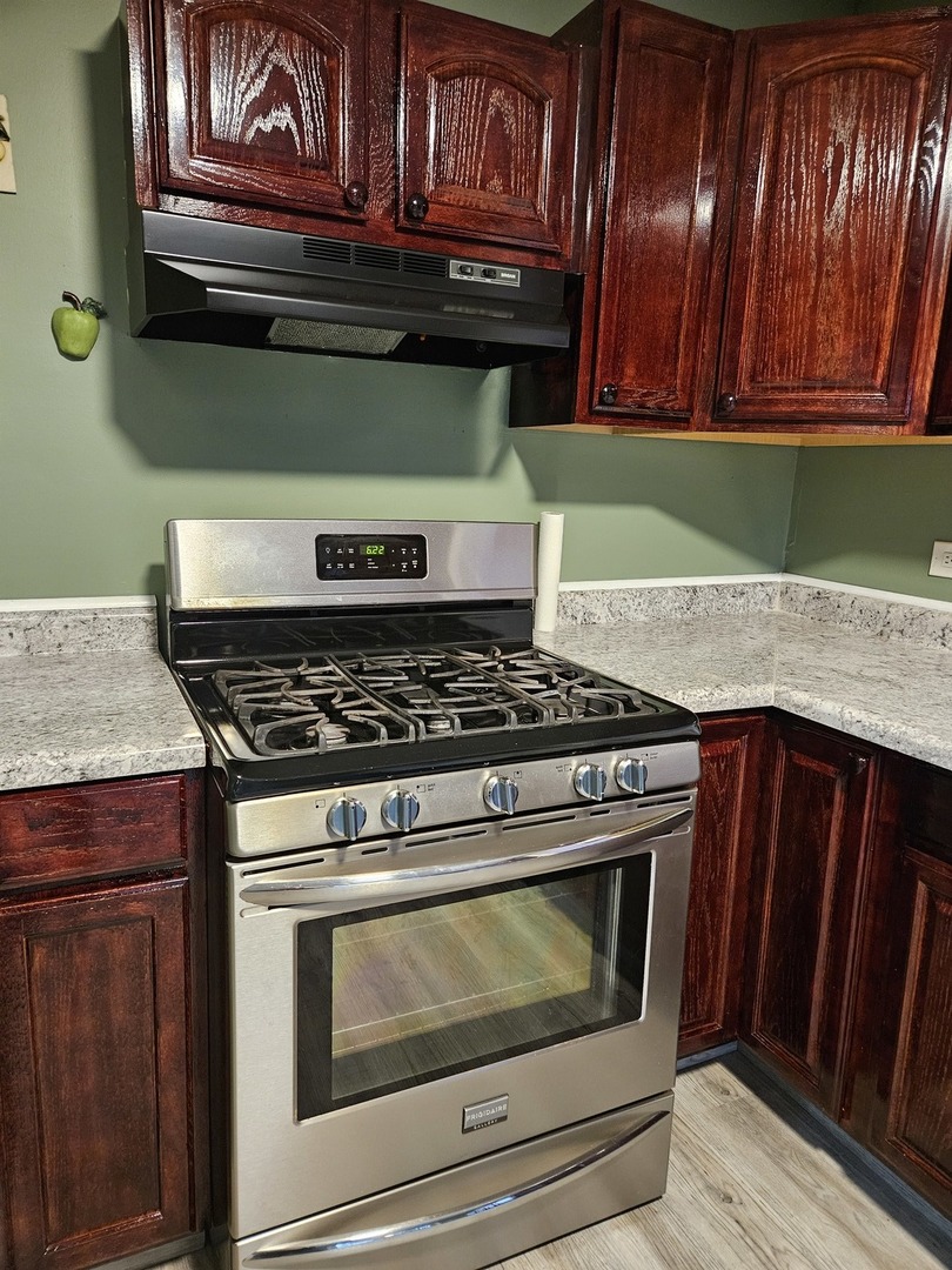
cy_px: 635
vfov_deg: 73.9
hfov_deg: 58.9
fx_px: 843
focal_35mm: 23
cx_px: 476
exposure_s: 1/24
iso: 500
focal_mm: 5.4
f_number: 1.8
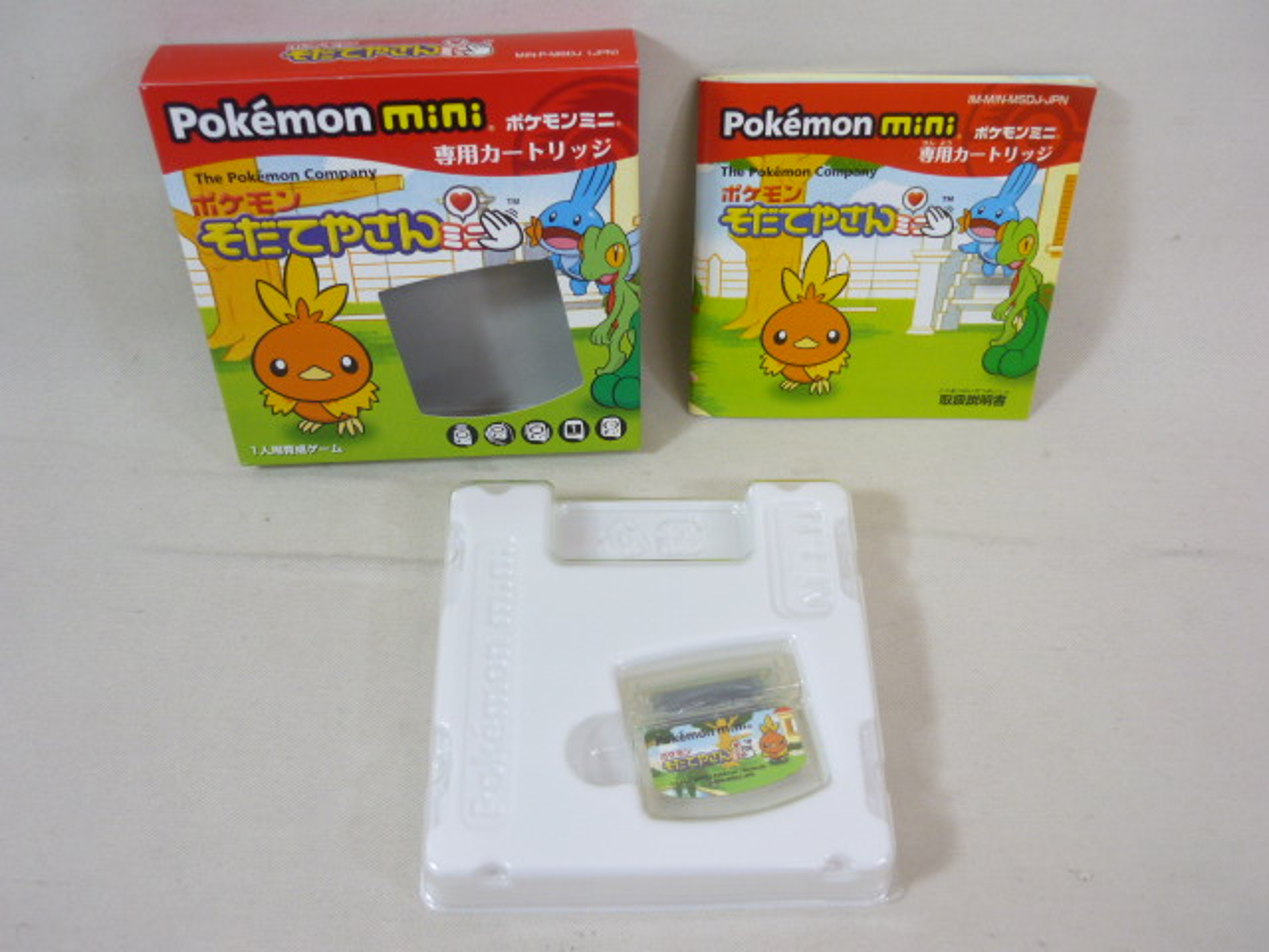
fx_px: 1210
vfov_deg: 42.9
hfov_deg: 55.4
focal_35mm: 33
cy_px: 476
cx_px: 634
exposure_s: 1/30
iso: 100
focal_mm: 5.5
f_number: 2.8
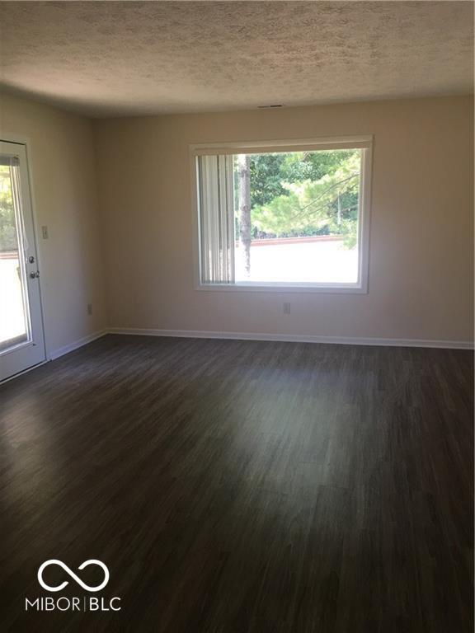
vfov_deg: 61.7
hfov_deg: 48.2
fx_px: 531
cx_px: 238
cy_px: 316
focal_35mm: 29
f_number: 2.2
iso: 32
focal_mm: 4.15
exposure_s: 1/30
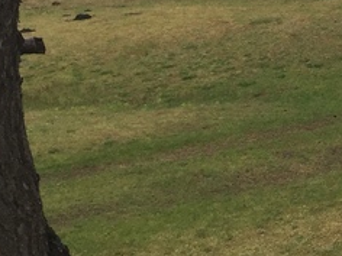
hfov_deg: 14.4
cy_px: -148
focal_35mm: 123
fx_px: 1215
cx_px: 587
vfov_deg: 11.5
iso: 32
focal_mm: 4.15
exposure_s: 1/760
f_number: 2.2
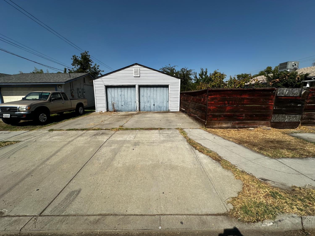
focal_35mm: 14
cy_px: 118
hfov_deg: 102.1
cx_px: 158
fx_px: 127
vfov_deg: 85.7
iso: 50
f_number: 2.2
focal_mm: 2.22
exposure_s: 1/4000
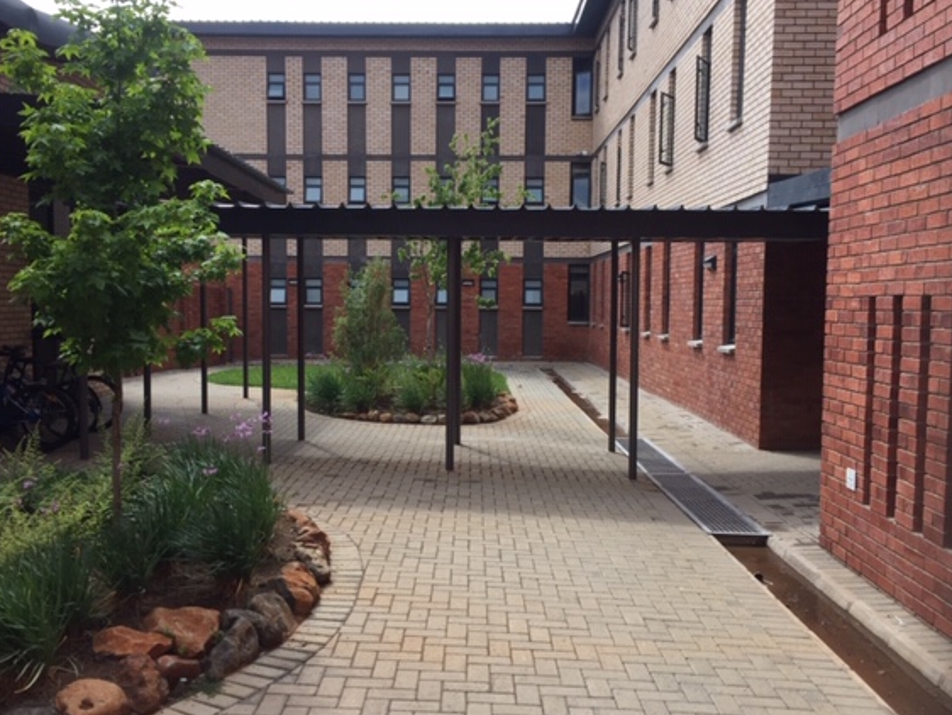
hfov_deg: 55.3
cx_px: 462
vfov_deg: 43.0
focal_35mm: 33
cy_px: 352
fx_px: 908
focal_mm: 4.15
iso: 32
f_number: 2.2
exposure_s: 1/920
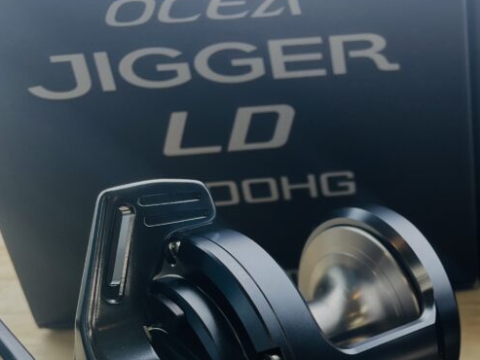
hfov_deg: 32.8
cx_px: 473
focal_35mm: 54
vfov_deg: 25.7
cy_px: 361
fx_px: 749
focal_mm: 4.2
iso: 32
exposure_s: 1/121
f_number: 1.6
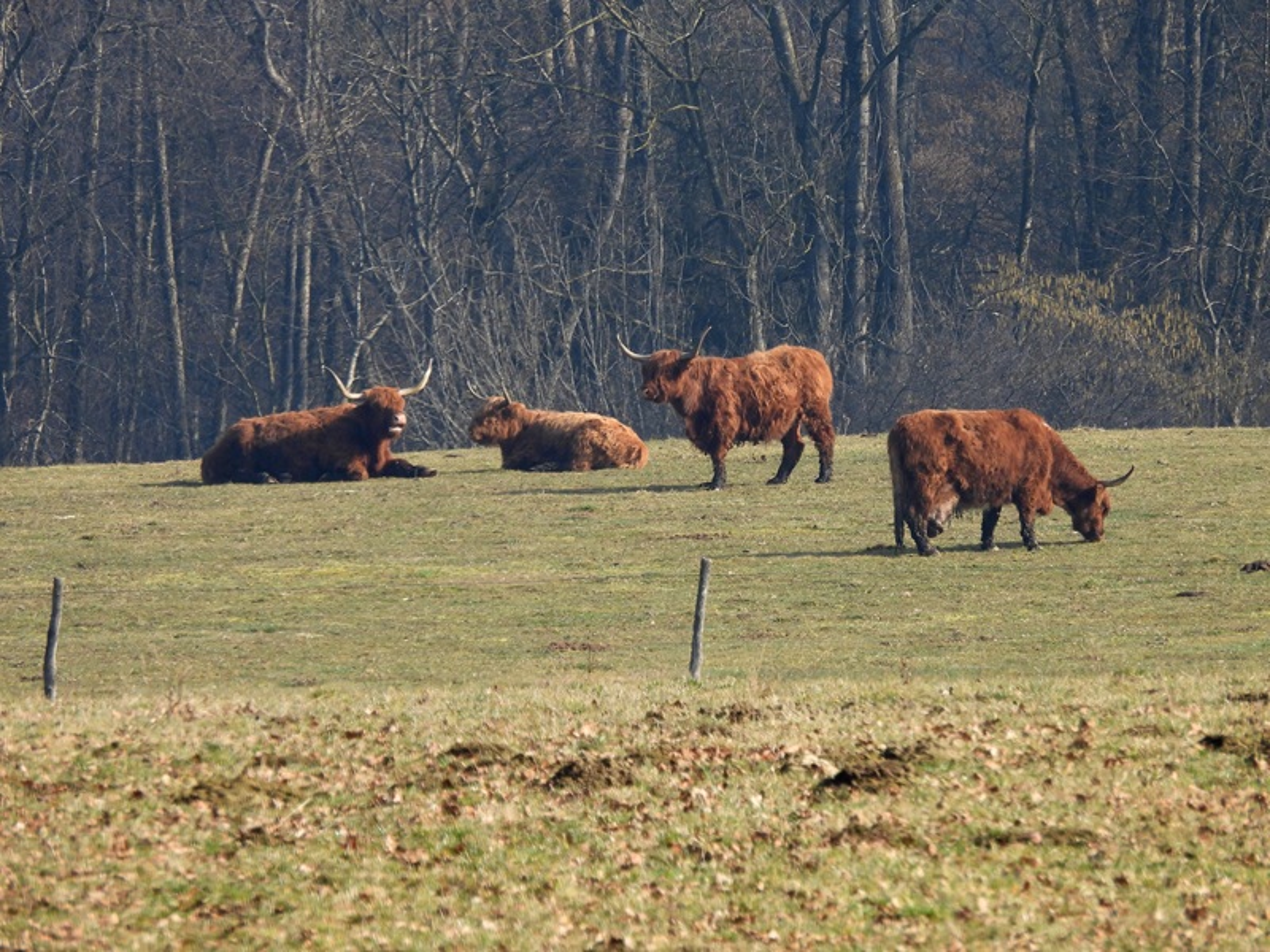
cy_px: 476
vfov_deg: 1.9
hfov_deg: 2.5
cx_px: 635
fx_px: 29351
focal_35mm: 800
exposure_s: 1/250
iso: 100
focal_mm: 143
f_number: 5.6
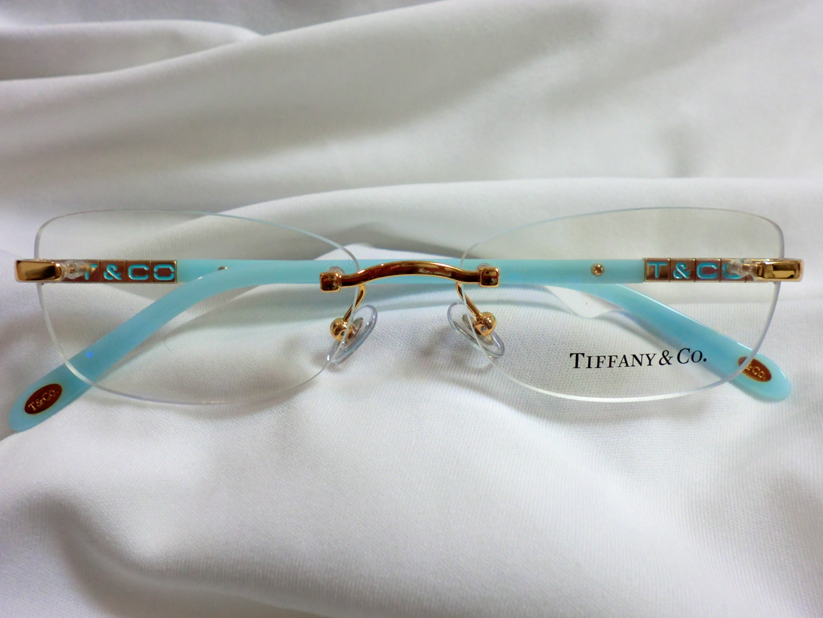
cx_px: 412
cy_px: 309
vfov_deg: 44.2
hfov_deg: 56.8
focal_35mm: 32
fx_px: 761
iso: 200
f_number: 3.5
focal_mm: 5.8
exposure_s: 1/60
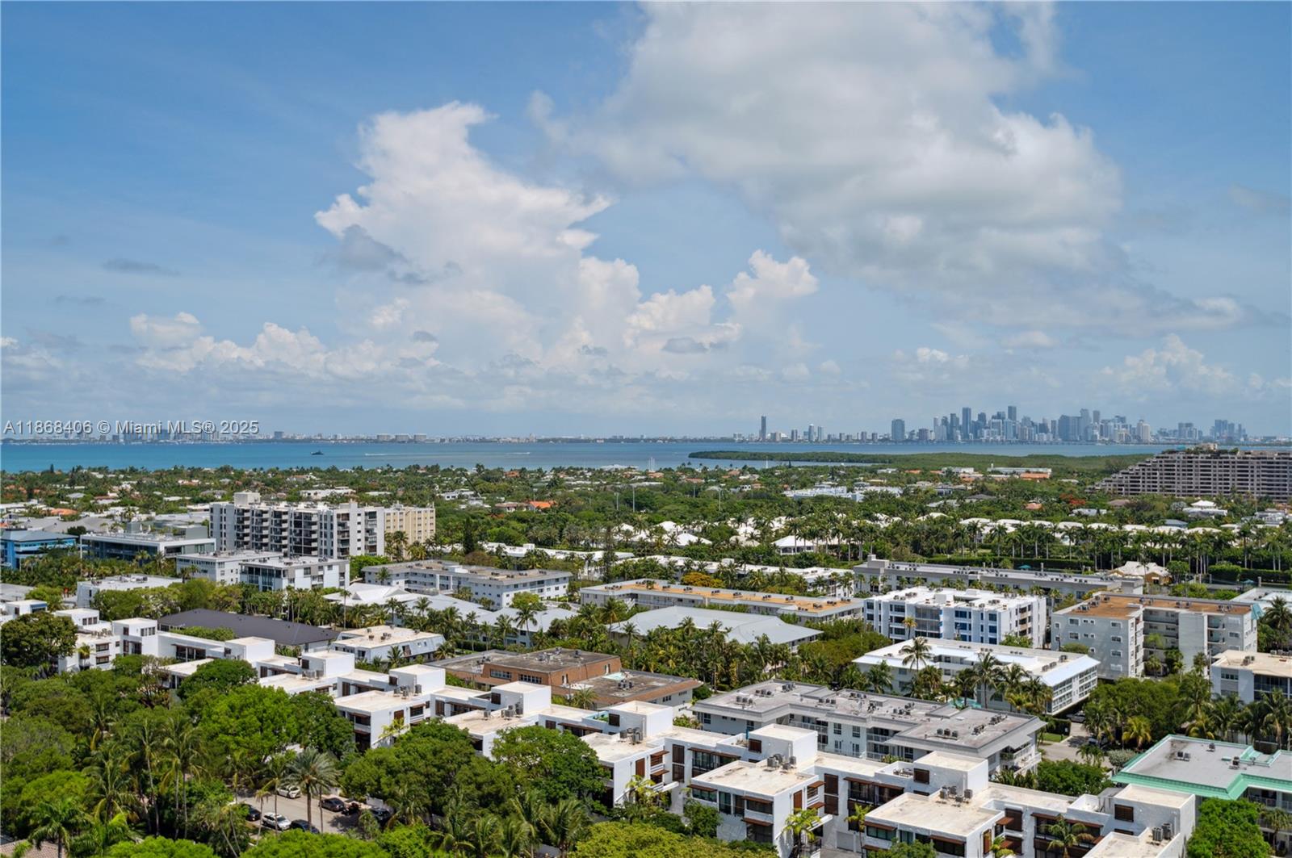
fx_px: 1147
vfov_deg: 41.0
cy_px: 429
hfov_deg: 58.8
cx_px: 646
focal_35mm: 32
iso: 250
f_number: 8
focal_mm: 32
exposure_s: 1/1600
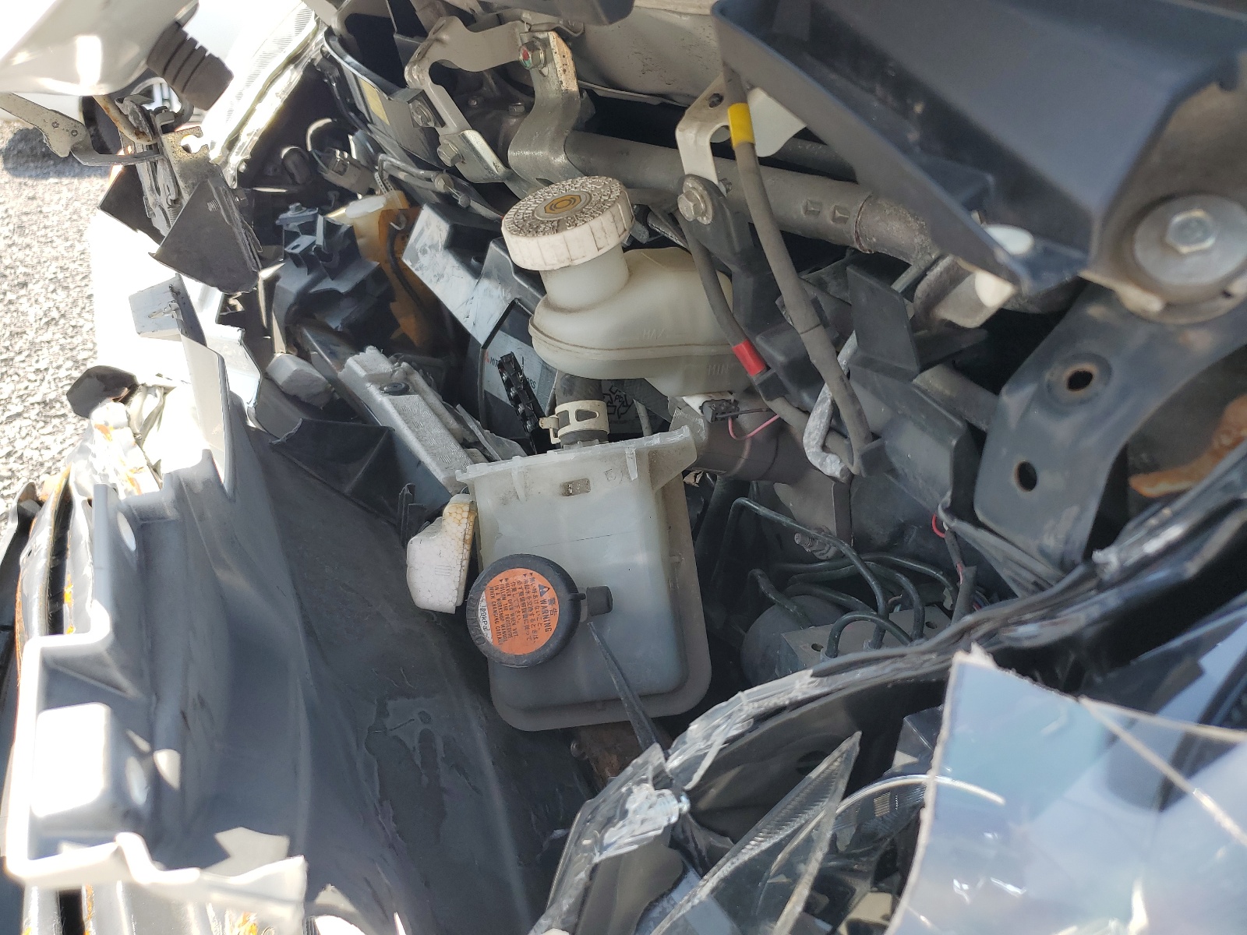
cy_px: 468
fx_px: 937
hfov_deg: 67.3
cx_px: 624
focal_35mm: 26
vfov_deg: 53.1
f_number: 1.5
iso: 50
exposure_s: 1/556
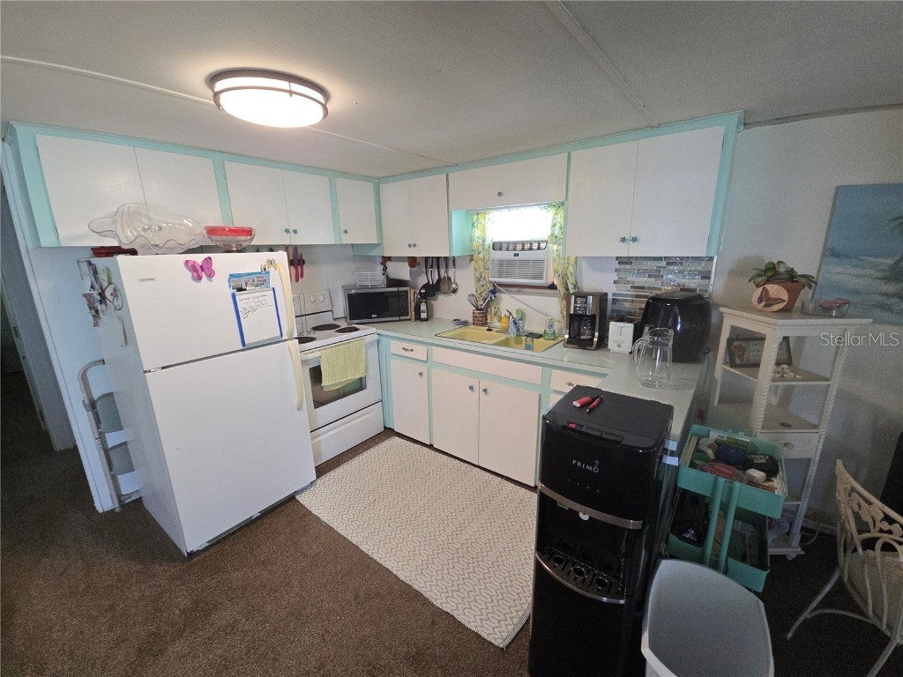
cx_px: 452
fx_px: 339
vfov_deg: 89.9
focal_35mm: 13
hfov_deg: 106.2
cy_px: 338
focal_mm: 2.2
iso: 160
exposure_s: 1/60
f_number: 2.2
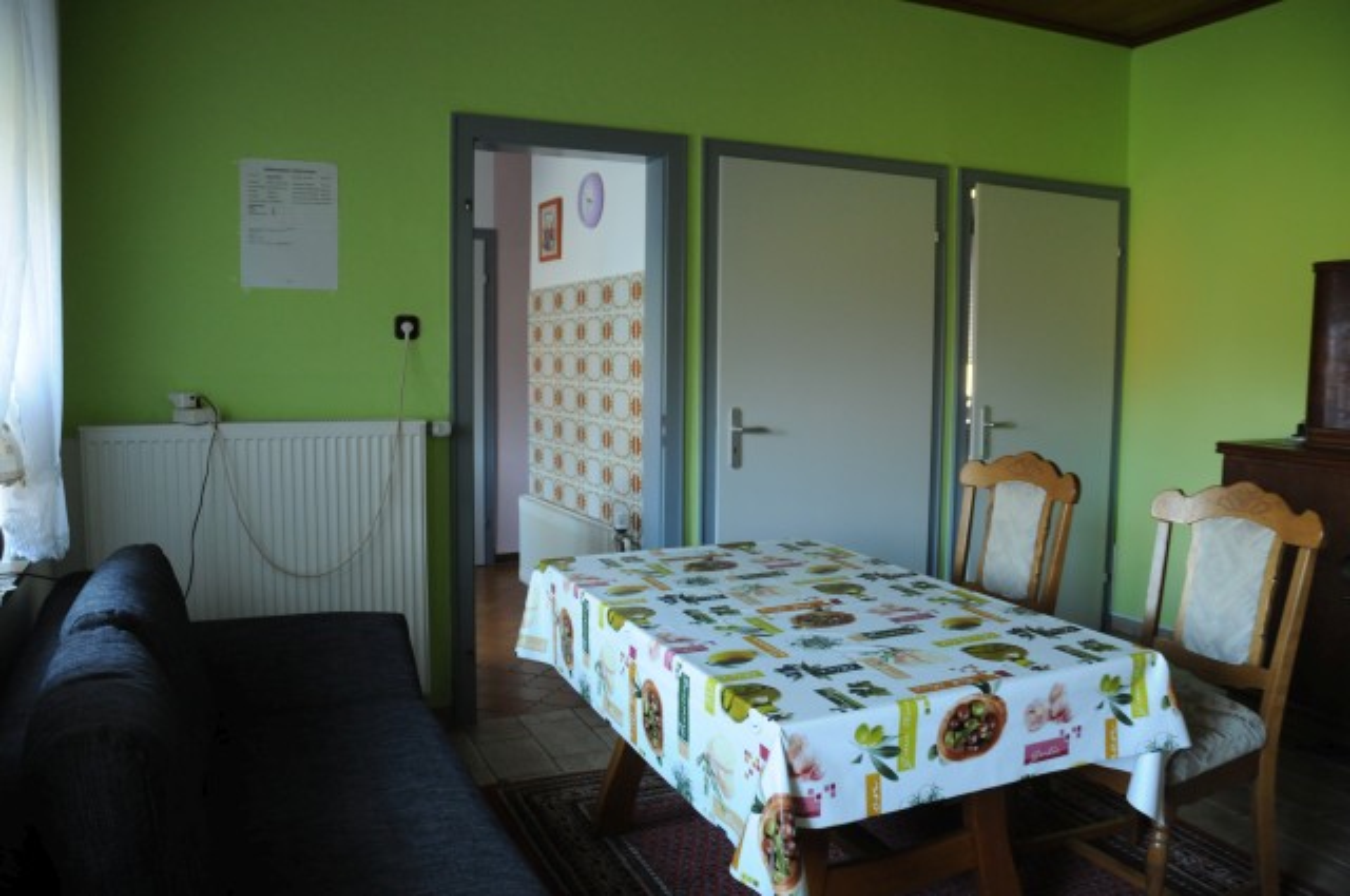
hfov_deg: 67.4
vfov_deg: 47.8
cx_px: 675
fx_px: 1011
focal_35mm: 27
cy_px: 448
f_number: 4.5
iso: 800
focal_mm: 18
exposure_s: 1/30
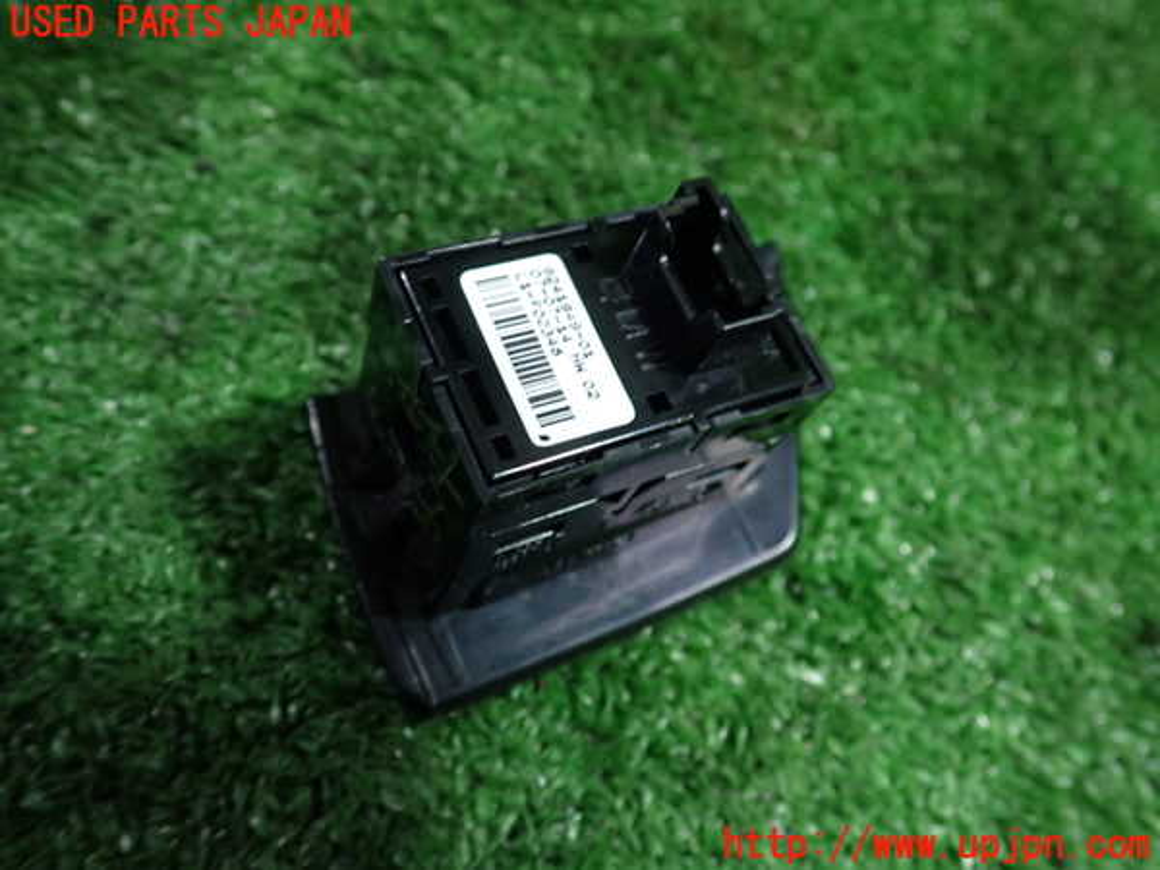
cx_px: 580
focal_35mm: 30
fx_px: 1005
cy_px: 435
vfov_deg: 46.8
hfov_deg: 60.0
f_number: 2.3
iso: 320
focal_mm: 5.4
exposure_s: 1/30
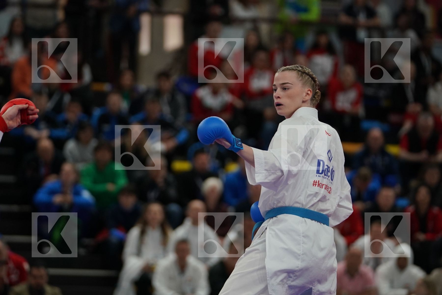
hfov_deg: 8.5
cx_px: 221
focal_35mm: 241
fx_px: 2959
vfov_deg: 5.7
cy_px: 148
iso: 1250
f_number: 2.8
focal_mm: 161
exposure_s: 1/1000
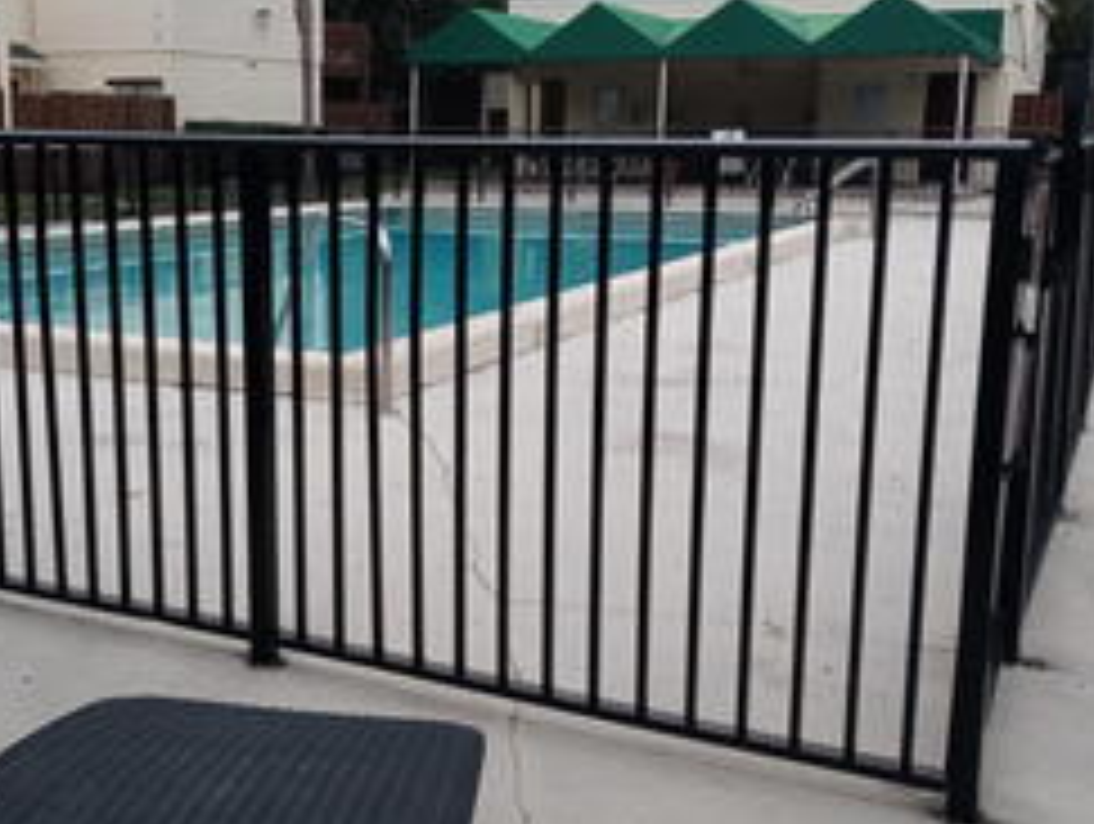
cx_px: 365
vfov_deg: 31.6
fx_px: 1456
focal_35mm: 46
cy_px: 401
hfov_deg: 40.7
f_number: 1.8
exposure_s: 1/892
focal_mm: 3.61
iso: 100
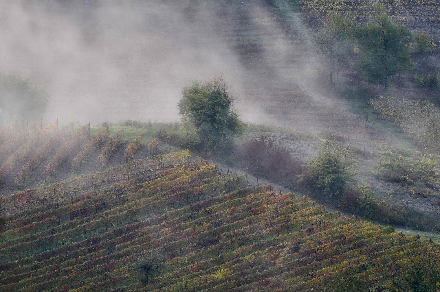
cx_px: 220
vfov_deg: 3.0
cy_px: 146
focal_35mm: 450
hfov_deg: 4.6
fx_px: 5493
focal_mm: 300
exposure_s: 1/60
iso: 400
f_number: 9
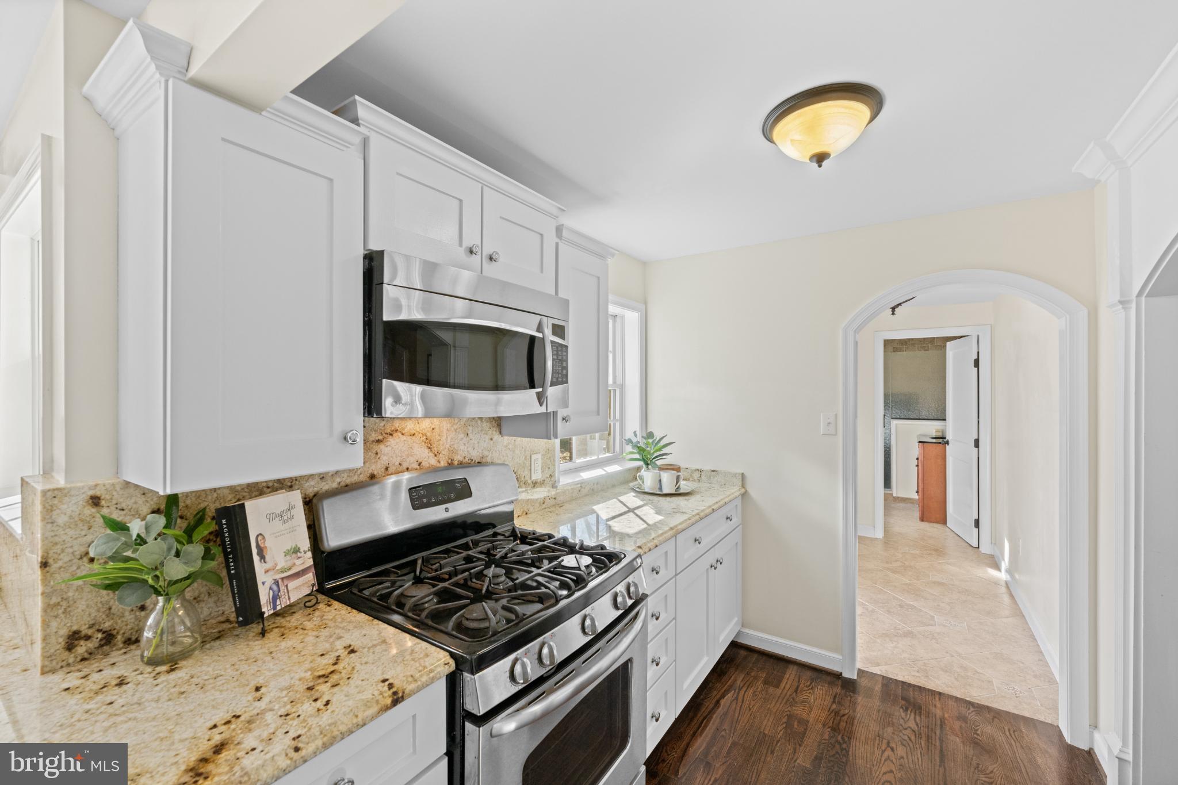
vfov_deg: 81.2
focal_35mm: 14
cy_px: 392
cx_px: 589
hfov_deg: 104.3
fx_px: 458
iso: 400
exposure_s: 1/20
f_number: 7.1
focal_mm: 14
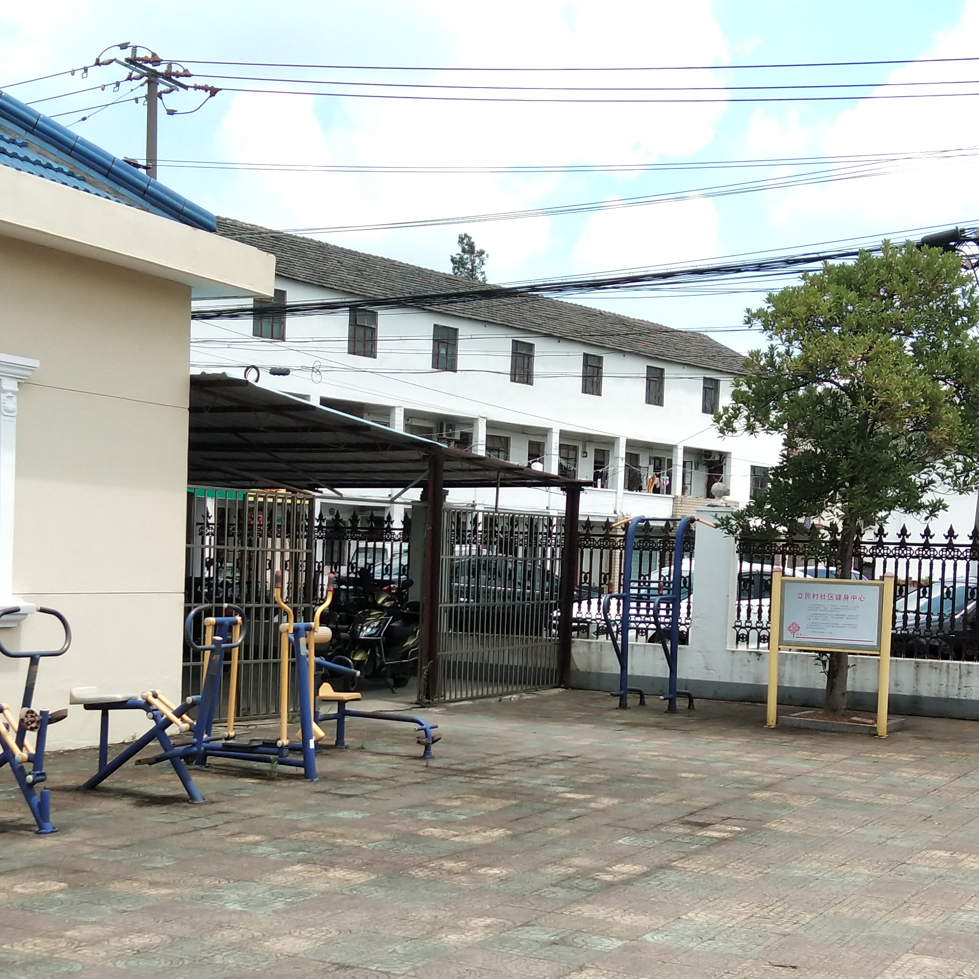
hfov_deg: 30.5
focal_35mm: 56
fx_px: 1792
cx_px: 542
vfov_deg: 30.4
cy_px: 629
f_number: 2.2
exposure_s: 1/588
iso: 50
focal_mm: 3.69
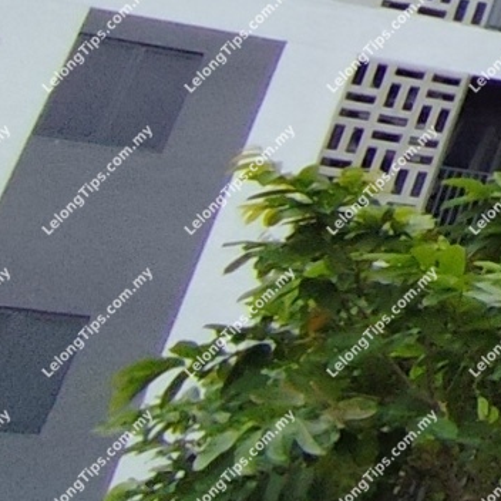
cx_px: 1689
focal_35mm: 102
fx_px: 1670
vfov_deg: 15.0
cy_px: -387
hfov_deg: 9.9
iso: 50
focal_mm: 1.65
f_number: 2.2
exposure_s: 1/2605
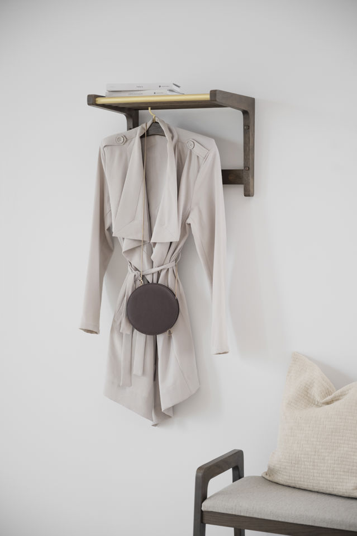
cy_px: 268
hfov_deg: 19.5
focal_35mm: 70
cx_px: 178
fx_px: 1041
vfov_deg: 28.8
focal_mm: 70
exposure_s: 1/80
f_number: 4
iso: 1250
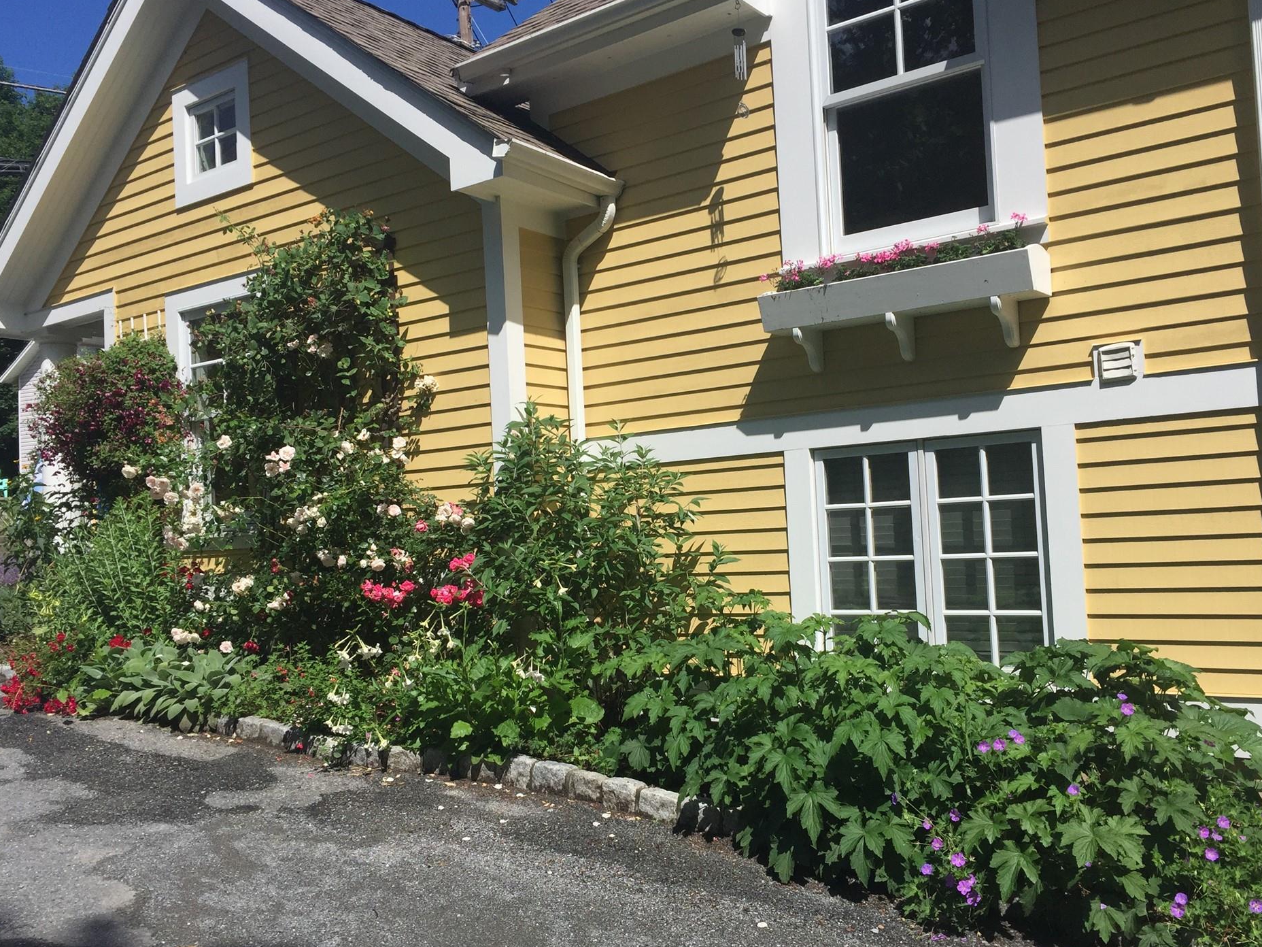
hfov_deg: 56.8
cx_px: 656
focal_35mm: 32
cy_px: 485
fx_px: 1167
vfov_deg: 44.2
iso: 32
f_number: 2.2
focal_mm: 4.15
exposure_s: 1/3300
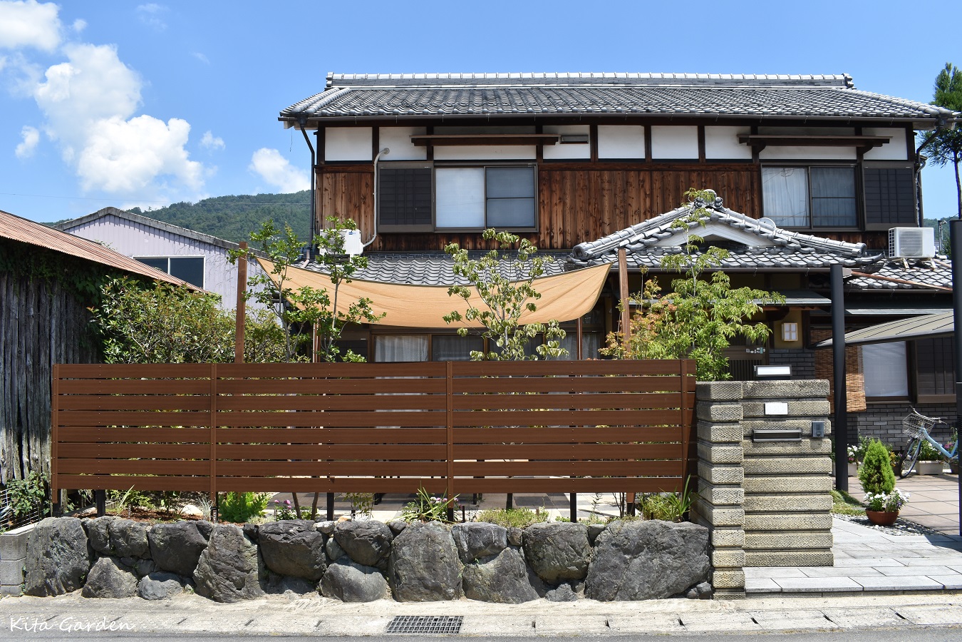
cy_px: 321
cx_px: 481
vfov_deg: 43.6
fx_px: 802
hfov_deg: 61.9
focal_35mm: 30
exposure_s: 1/400
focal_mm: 20
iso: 200
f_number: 10
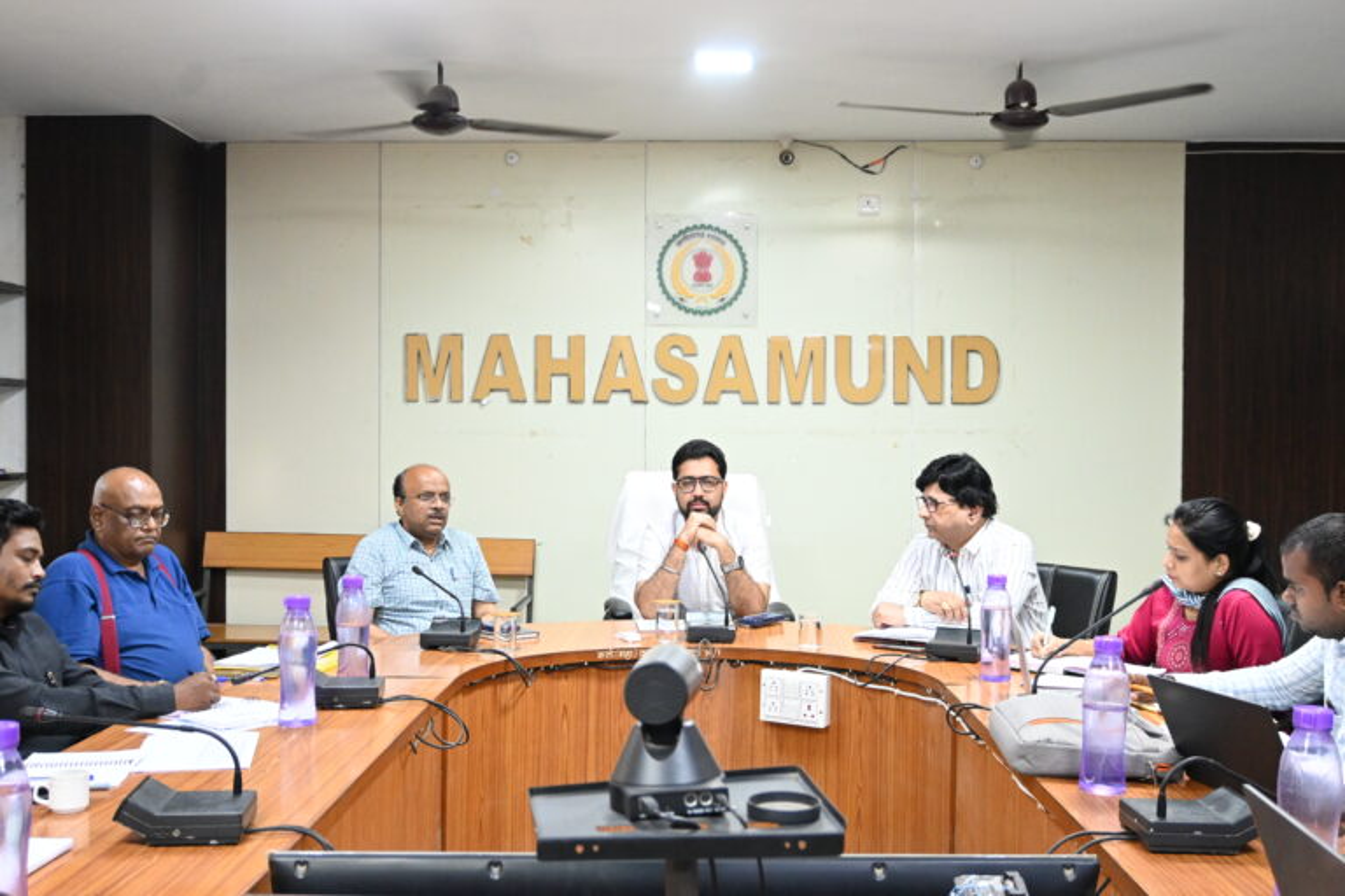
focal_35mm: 39
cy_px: 448
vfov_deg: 34.2
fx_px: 1457
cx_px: 672
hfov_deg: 49.6
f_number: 4.5
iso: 3600
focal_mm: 26
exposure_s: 1/60
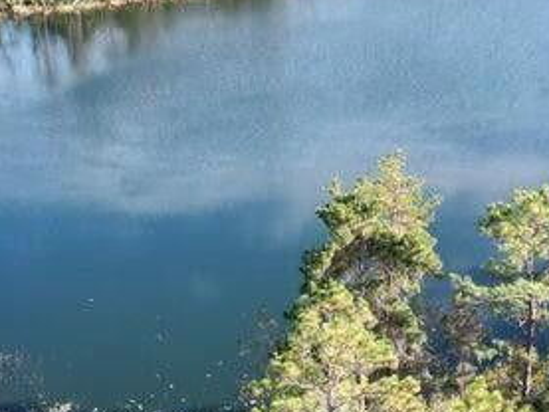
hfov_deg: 26.3
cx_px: 241
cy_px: 297
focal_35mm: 74
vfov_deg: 19.8
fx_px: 1174
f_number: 1.7
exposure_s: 1/1000
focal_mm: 6.72
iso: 140
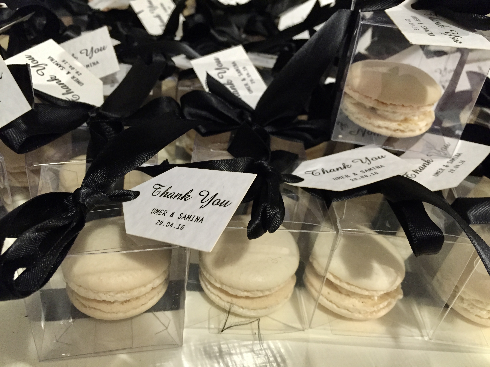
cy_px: 184
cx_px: 245
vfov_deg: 48.2
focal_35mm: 29
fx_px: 411
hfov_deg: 61.7
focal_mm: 4.15
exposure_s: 1/15
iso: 250
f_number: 2.2
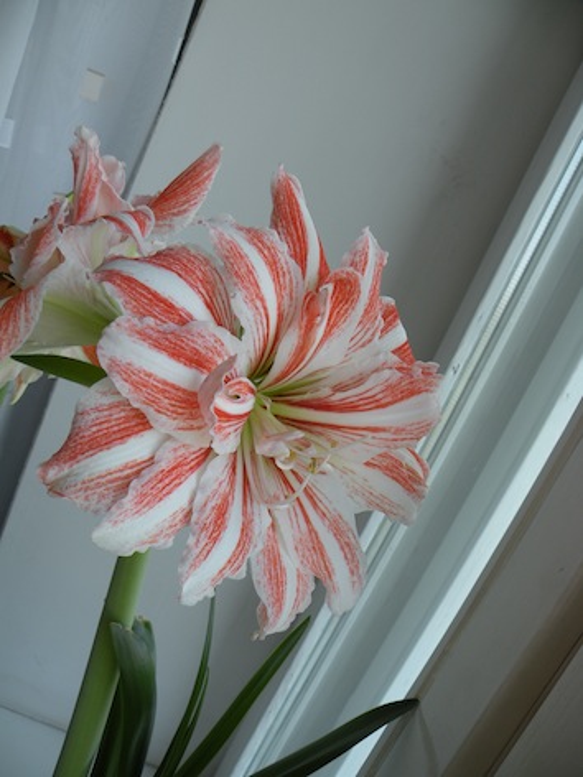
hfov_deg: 51.4
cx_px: 292
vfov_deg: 65.3
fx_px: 606
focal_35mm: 27
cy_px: 388
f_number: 3.2
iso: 64
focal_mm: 4.7
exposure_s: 1/86.6
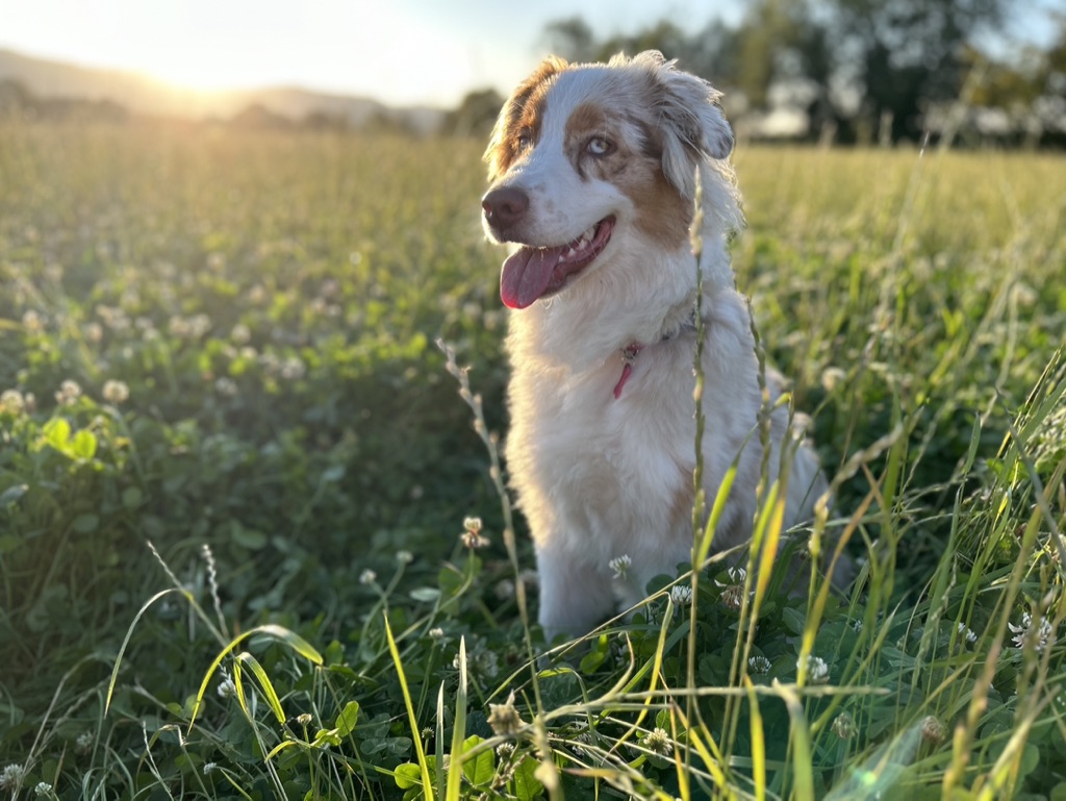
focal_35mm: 26
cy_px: 400
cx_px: 533
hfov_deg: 67.3
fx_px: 801
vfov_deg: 53.1
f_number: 1.5
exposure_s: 1/658
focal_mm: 5.7
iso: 50
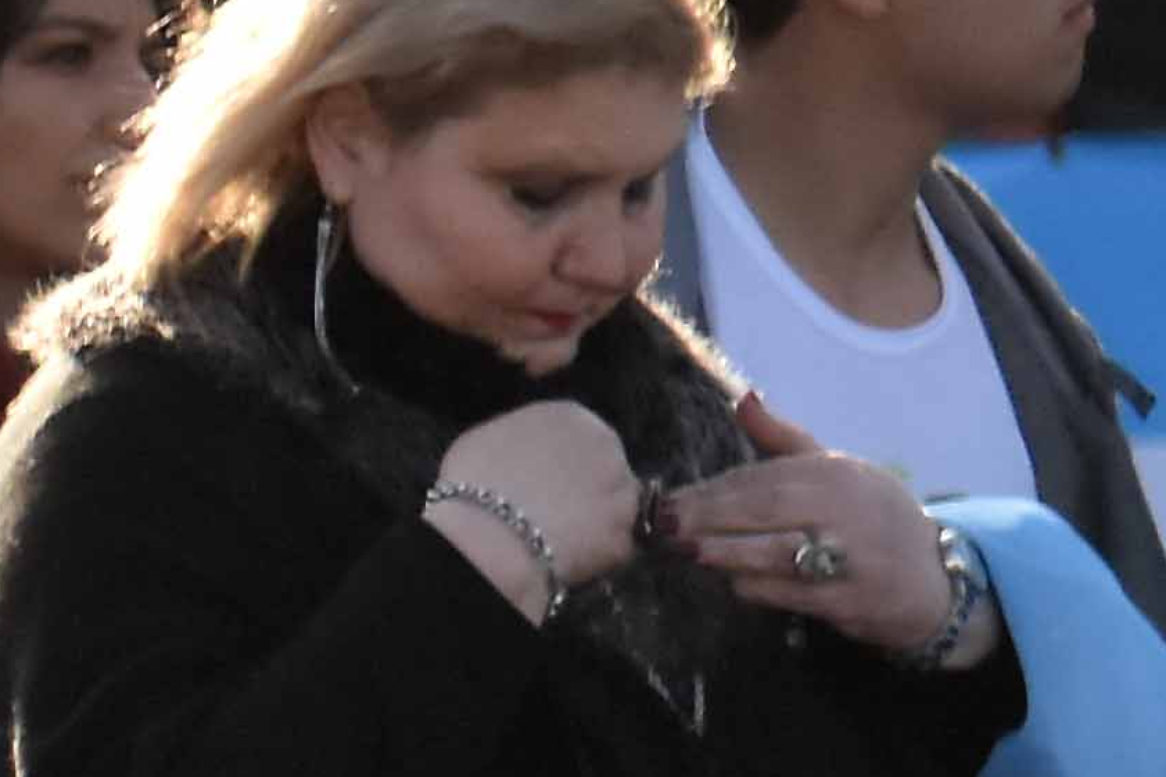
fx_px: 48529
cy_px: 726
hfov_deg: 1.4
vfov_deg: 0.9
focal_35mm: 1499
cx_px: 3598
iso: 800
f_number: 5.6
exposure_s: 1/1250
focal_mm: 140
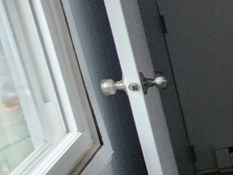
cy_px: 115
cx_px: 626
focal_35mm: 73
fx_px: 492
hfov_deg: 13.2
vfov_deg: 20.1
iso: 500
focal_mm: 2.2
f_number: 2.2
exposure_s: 1/30
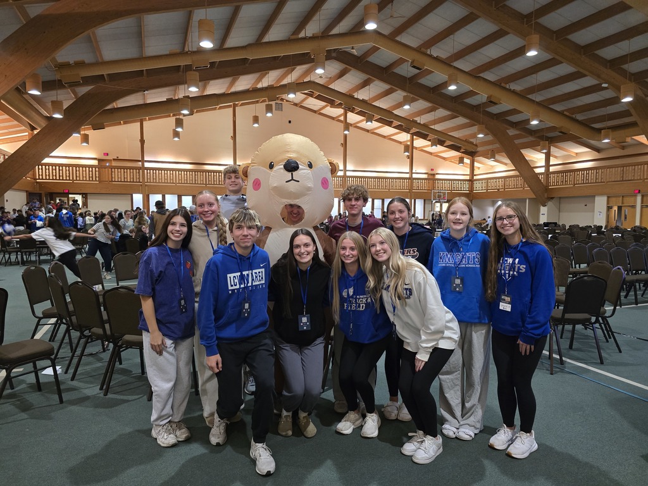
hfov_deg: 73.9
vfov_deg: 58.9
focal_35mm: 23
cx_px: 324
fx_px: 431
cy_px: 243
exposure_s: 1/60
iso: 800
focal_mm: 6.3
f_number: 1.7
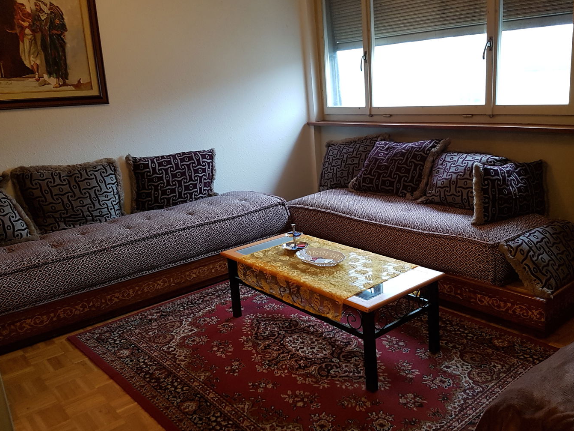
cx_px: 319
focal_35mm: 31
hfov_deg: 58.2
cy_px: 237
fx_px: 514
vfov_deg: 45.4
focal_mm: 4.2
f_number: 1.7
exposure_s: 1/33
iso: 160
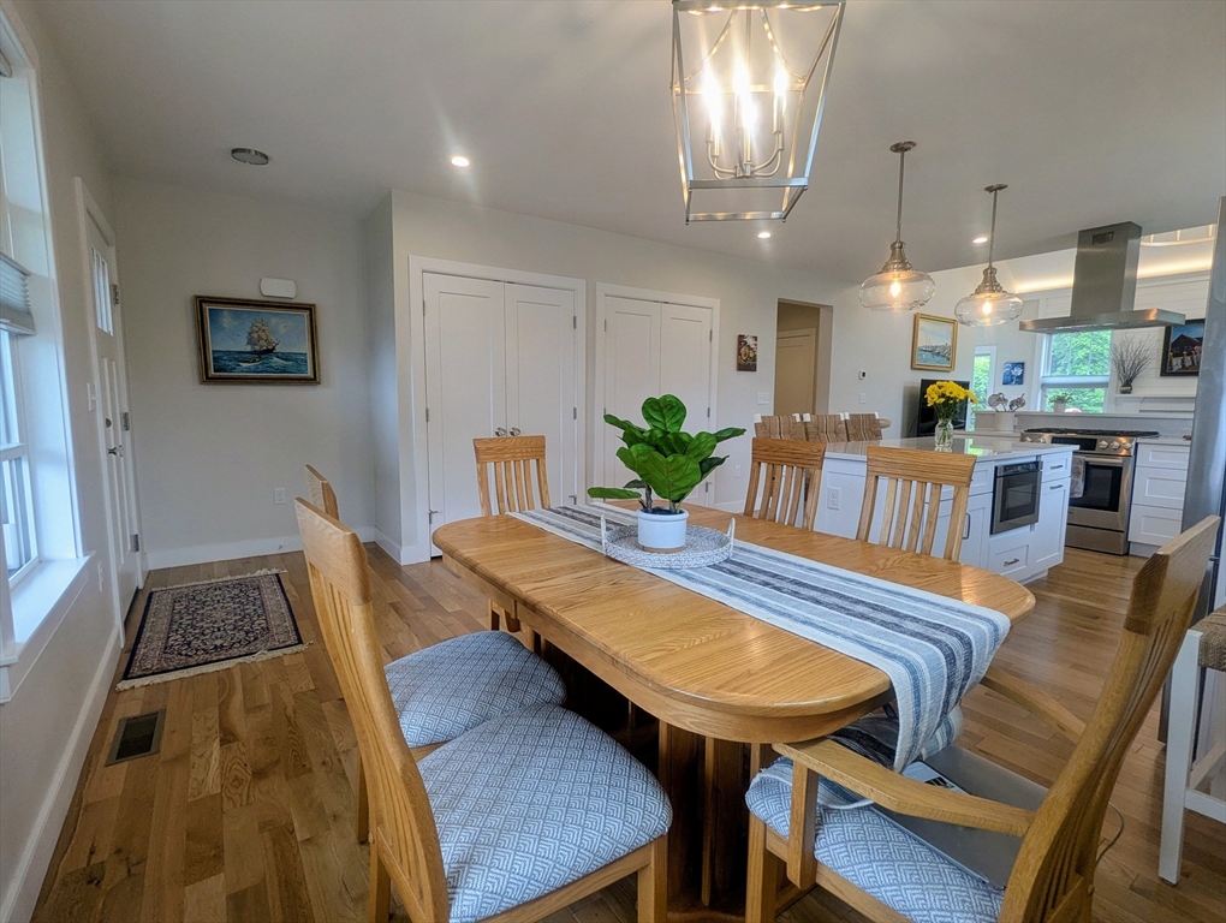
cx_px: 613
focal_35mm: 16
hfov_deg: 94.4
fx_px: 567
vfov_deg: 78.2
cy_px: 462
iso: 49
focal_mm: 2.35
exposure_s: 1/60
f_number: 2.2
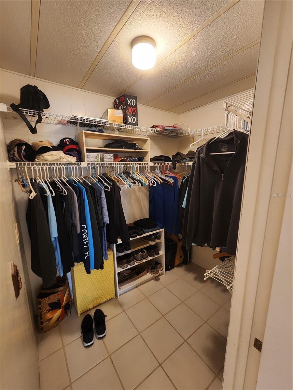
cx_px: 146
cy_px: 195
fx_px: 147
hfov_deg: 89.9
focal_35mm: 13
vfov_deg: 106.2
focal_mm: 2.2
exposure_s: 1/30
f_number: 2.2
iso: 320
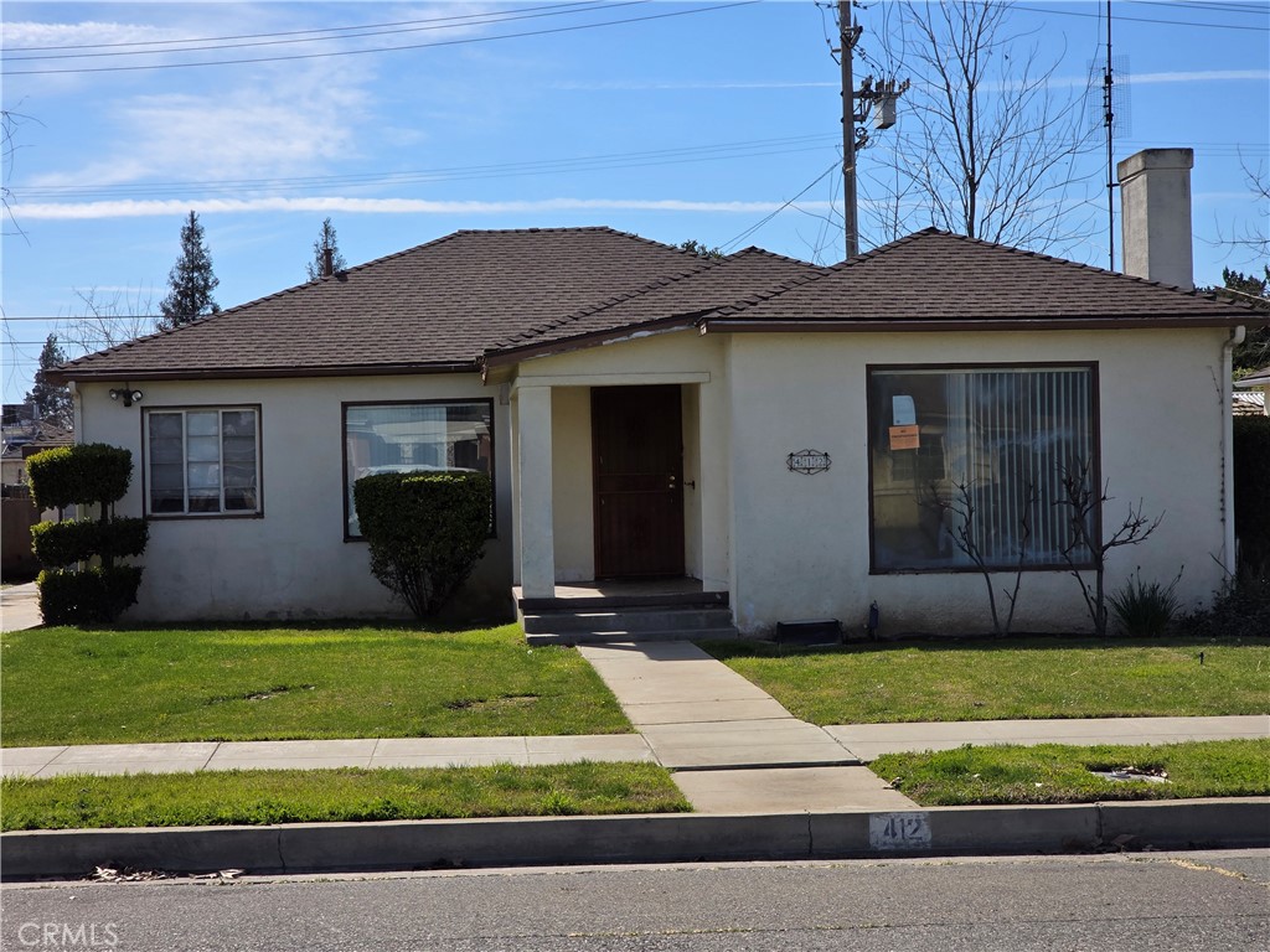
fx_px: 2531
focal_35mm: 69
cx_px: 635
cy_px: 476
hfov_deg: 28.2
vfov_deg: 21.3
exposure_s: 1/2359
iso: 50
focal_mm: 7.9
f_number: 2.4
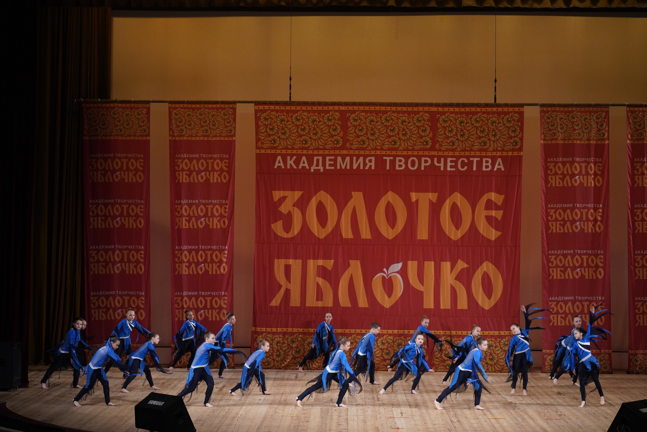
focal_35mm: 81
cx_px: 324
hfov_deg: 25.1
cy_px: 216
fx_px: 1456
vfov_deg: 16.9
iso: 2500
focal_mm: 81
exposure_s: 1/500
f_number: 2.8
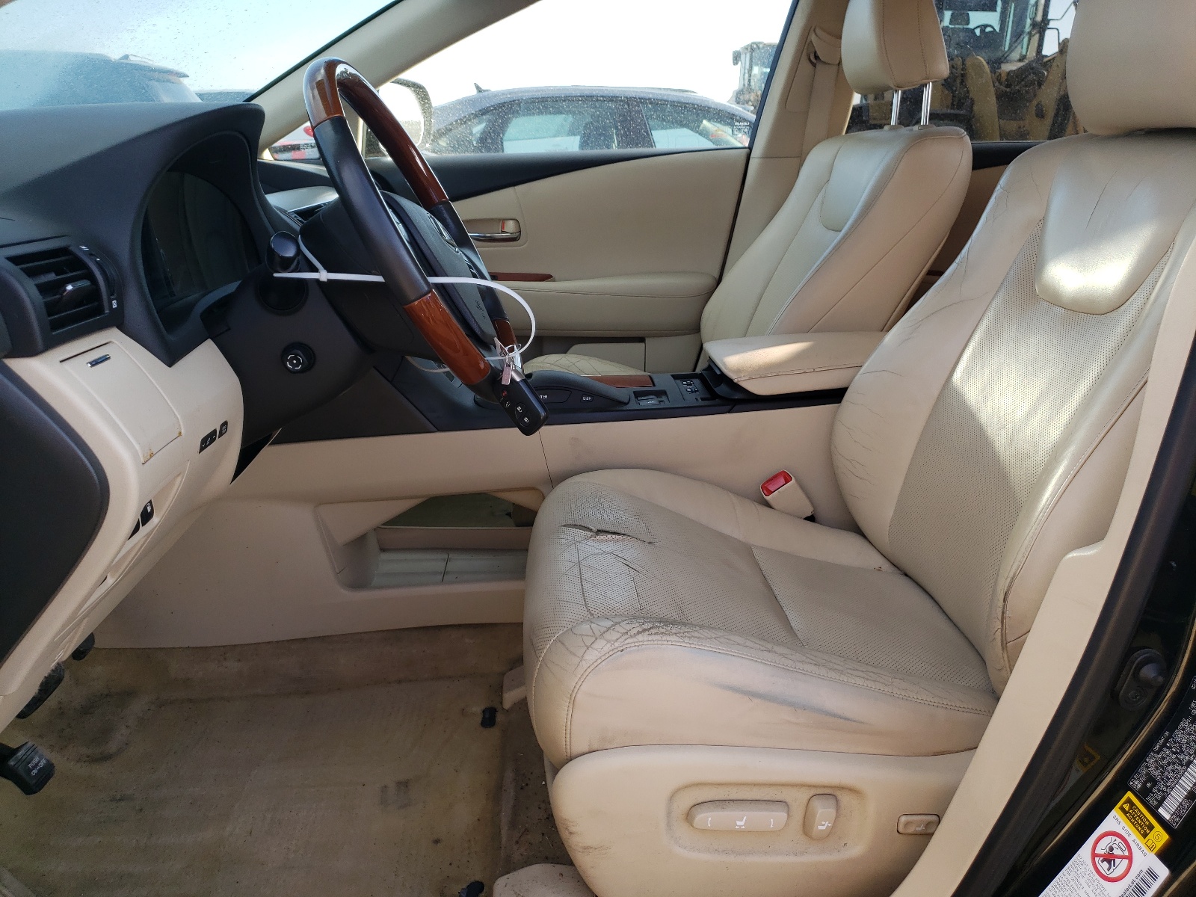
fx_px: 898
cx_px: 598
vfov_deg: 53.1
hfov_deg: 67.3
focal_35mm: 26
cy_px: 448
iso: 50
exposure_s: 1/455
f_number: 1.5
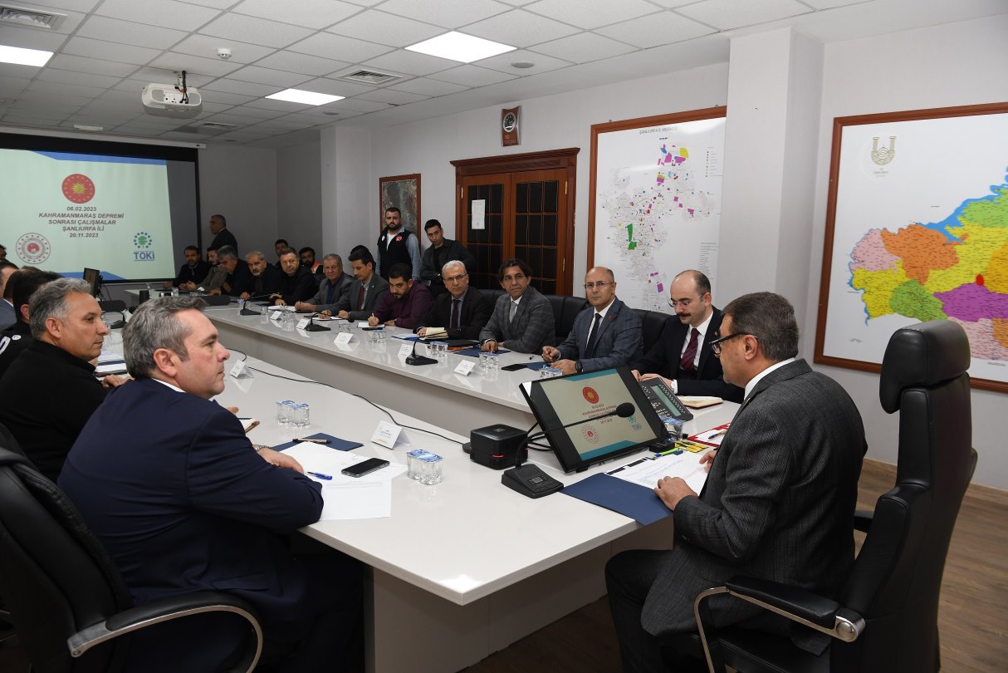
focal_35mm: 24
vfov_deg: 53.2
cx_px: 504
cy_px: 336
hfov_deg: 73.7
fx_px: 672
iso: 900
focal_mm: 24
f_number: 3.5
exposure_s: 1/125
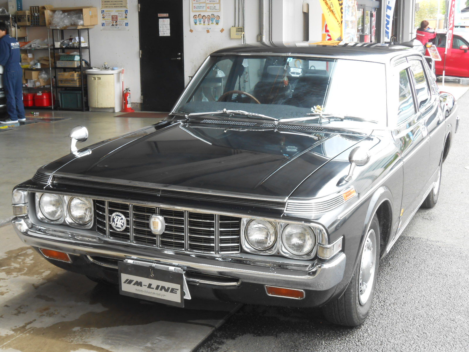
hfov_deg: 34.3
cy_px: 176
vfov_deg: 26.1
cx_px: 234
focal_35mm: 56
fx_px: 759
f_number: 5.2
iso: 80
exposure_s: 1/60
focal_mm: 10
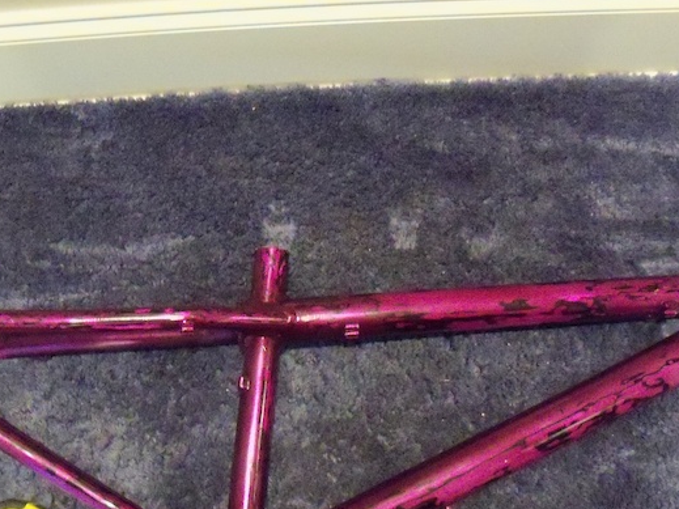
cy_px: 332
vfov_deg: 26.9
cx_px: 321
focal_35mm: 54
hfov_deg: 35.5
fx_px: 1059
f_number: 3.5
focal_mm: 6.2
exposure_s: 1/13
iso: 1600
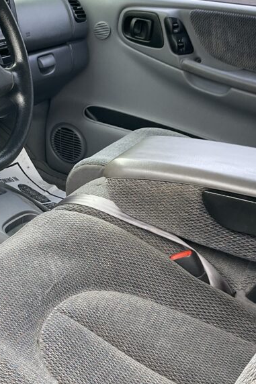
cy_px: 203
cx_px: 44
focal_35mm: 54
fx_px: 576
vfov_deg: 36.9
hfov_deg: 24.6
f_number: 1.8
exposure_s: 1/120
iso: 32
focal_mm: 3
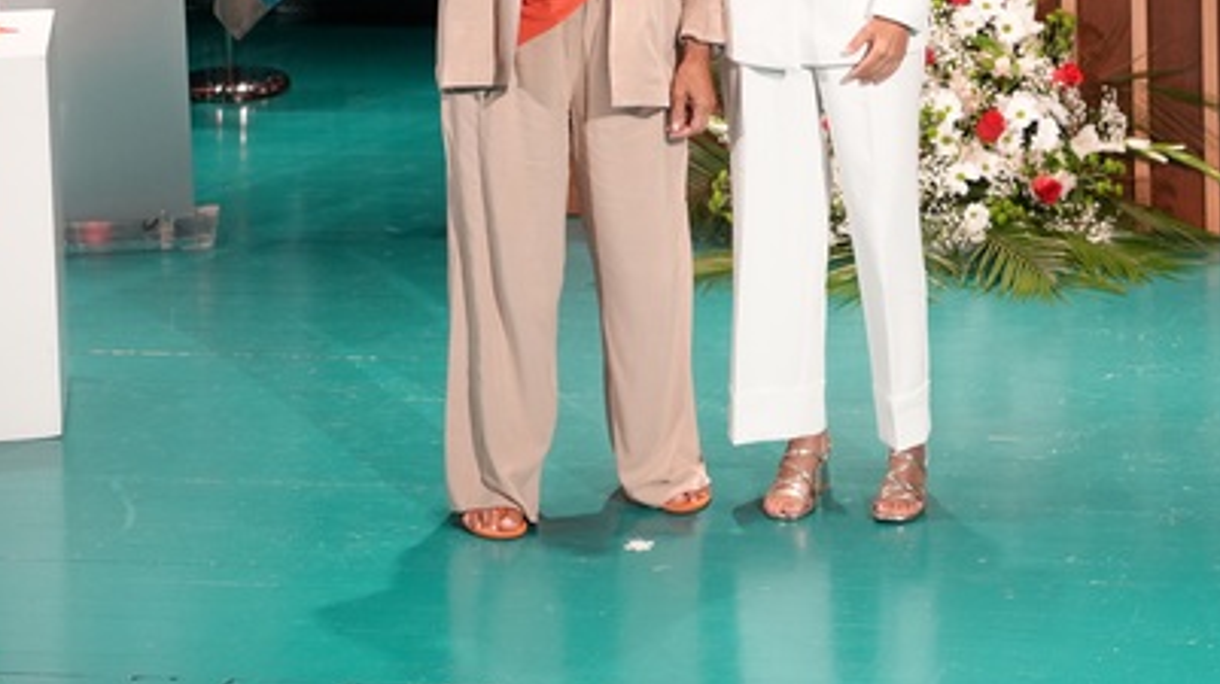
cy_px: -50
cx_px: 940
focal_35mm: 161
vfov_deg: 7.5
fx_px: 5205
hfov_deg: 13.3
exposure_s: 1/160
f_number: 4
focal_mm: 77
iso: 2500
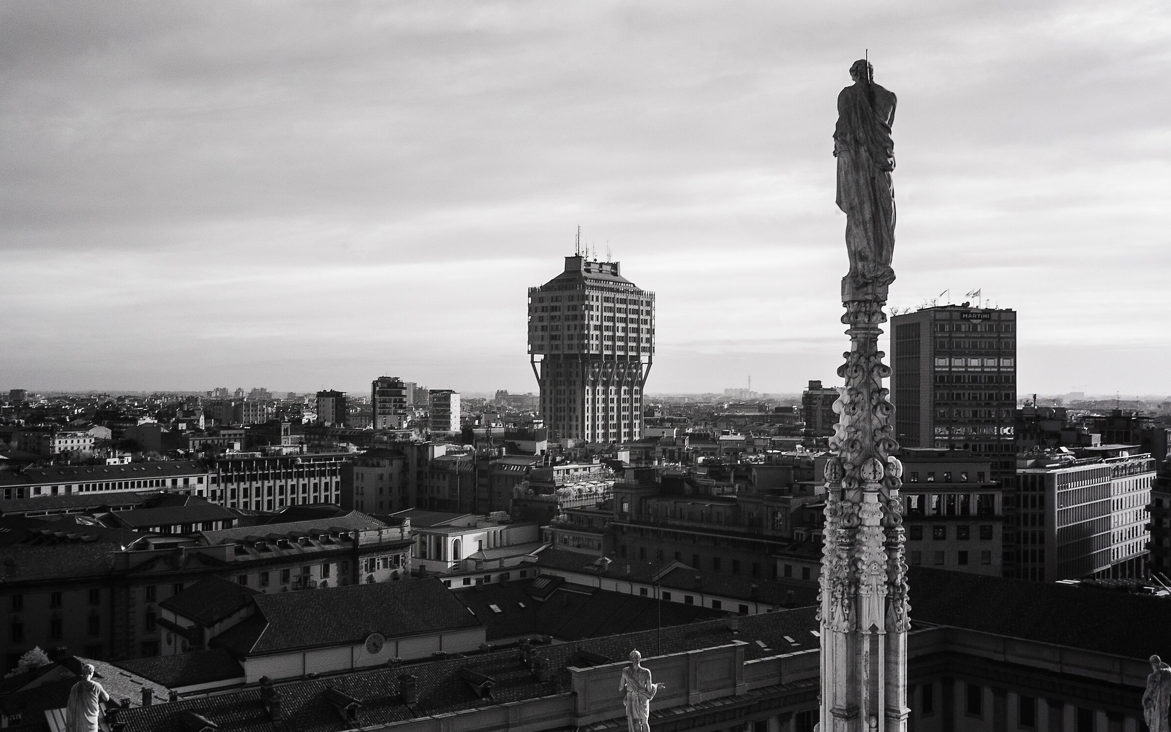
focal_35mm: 37
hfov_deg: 52.8
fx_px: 1181
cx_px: 586
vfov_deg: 34.4
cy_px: 387
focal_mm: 24
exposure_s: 1/13
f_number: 14
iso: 400
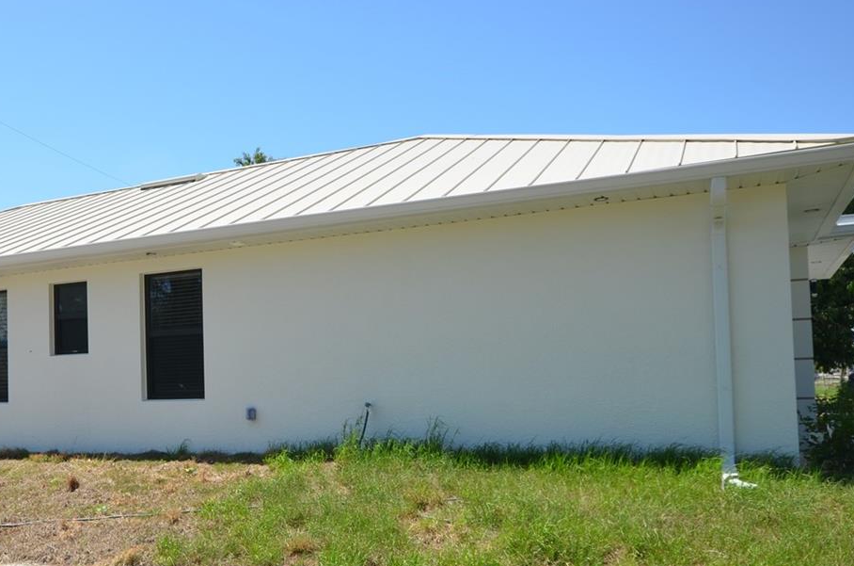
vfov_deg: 35.6
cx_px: 243
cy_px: 340
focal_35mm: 37
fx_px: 876
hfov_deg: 50.4
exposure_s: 1/250
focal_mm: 14
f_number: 8
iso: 125
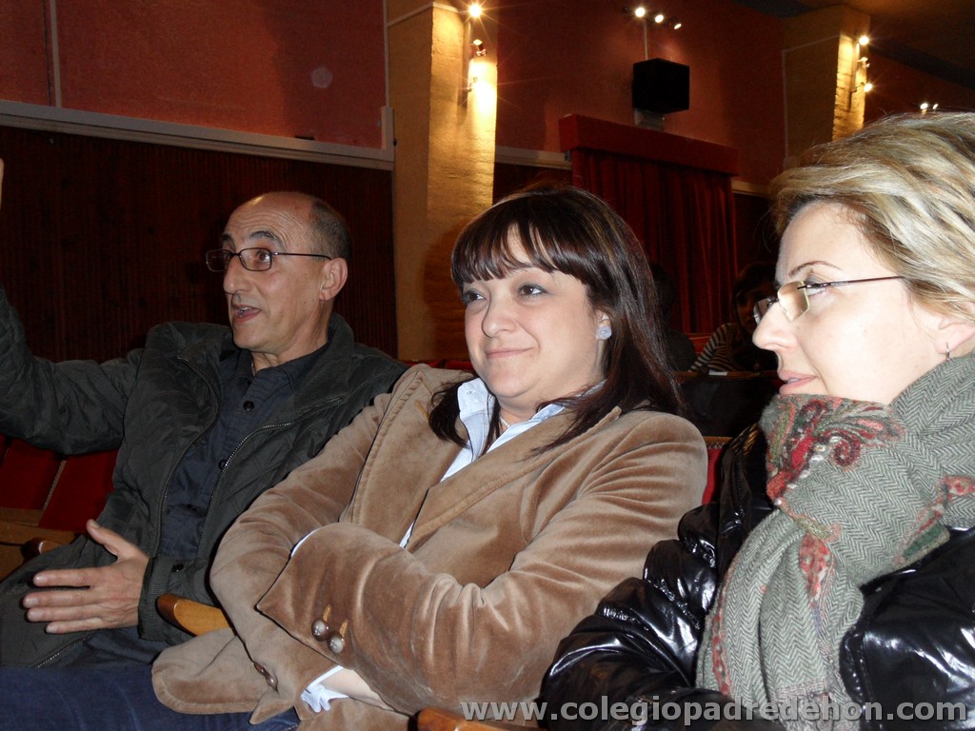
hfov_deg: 56.8
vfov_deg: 44.2
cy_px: 366
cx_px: 488
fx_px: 901
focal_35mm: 32
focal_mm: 5.3
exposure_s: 1/30
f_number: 3.4
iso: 200
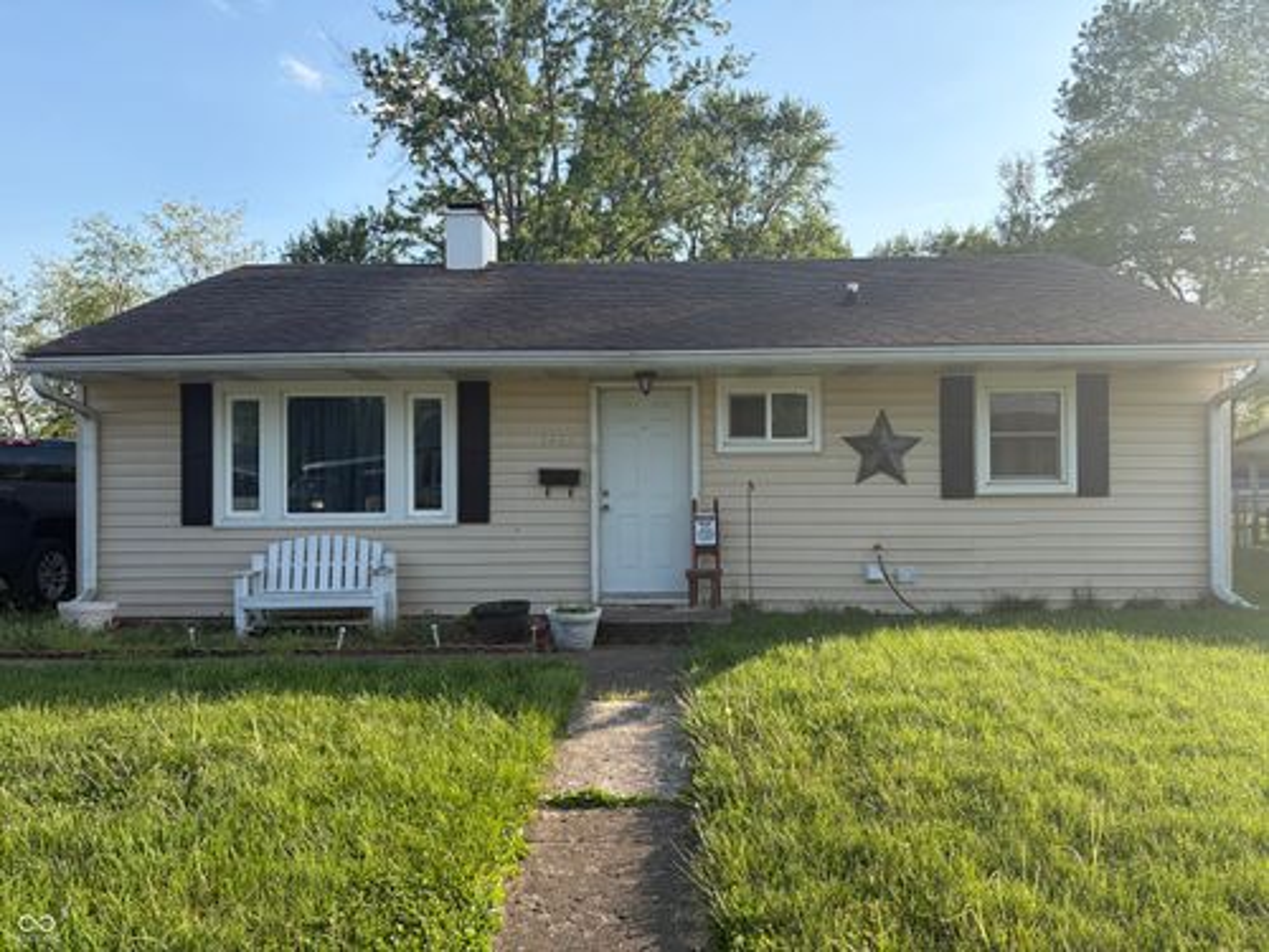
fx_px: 953
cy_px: 476
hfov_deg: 67.3
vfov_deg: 53.1
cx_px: 634
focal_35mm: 26
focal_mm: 5.96
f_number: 1.6
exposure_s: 1/1799
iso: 64
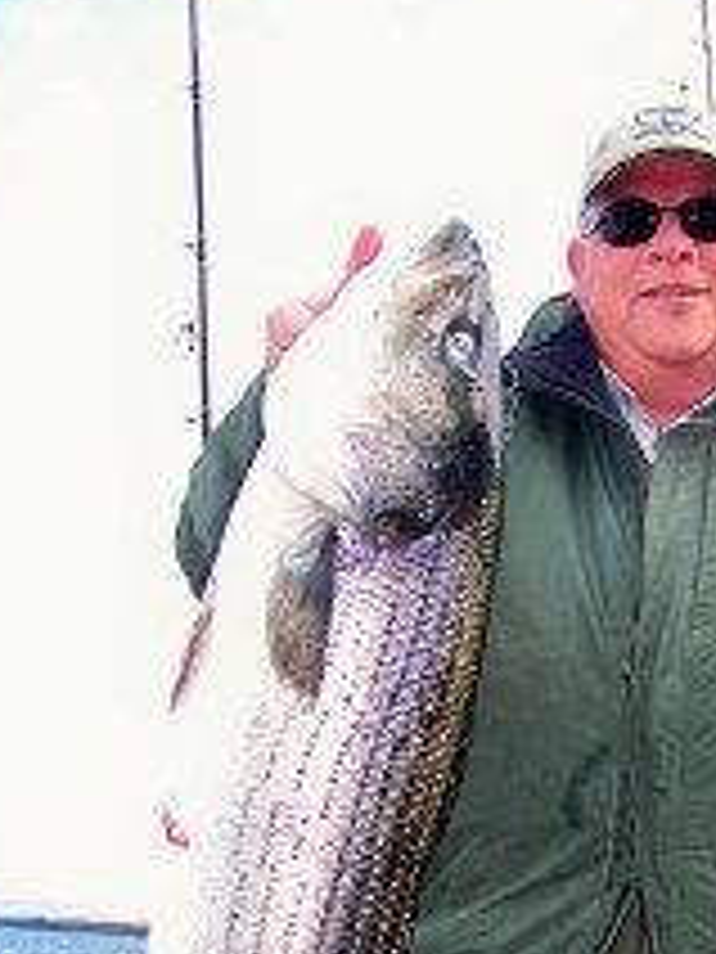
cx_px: 608
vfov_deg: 27.7
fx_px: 1875
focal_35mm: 68
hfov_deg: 21.3
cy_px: 832
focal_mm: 5.85
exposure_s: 1/125
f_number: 2.8
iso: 64
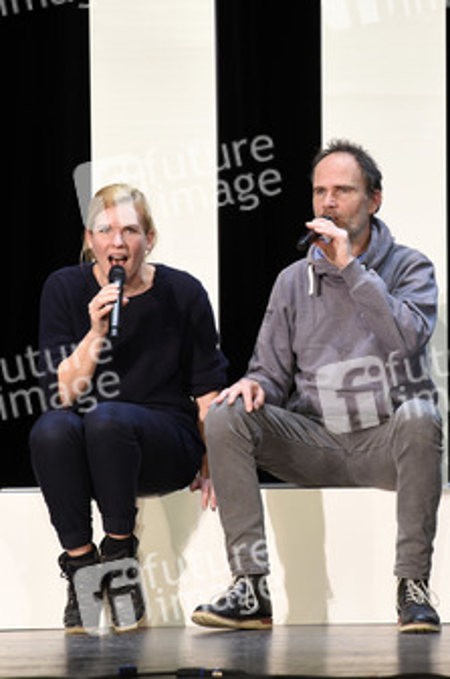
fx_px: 2689
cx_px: 236
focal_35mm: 143
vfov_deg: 14.4
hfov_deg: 9.6
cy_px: 285
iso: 1000
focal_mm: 120
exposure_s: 1/80
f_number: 6.3
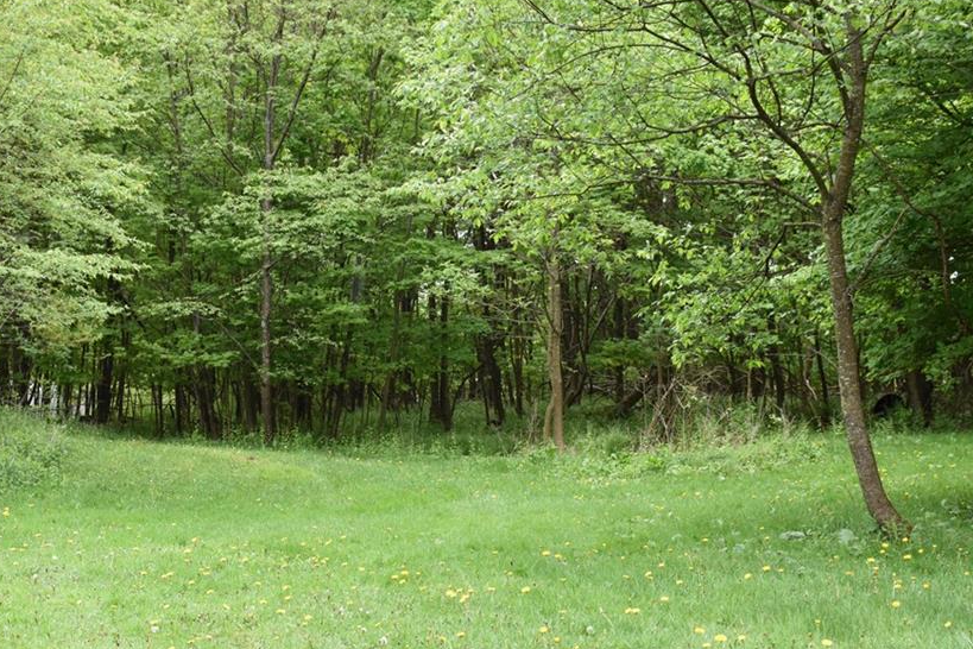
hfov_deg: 33.3
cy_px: 353
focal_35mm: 60
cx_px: 384
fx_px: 1622
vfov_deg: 22.6
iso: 800
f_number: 8
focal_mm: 32
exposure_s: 1/250
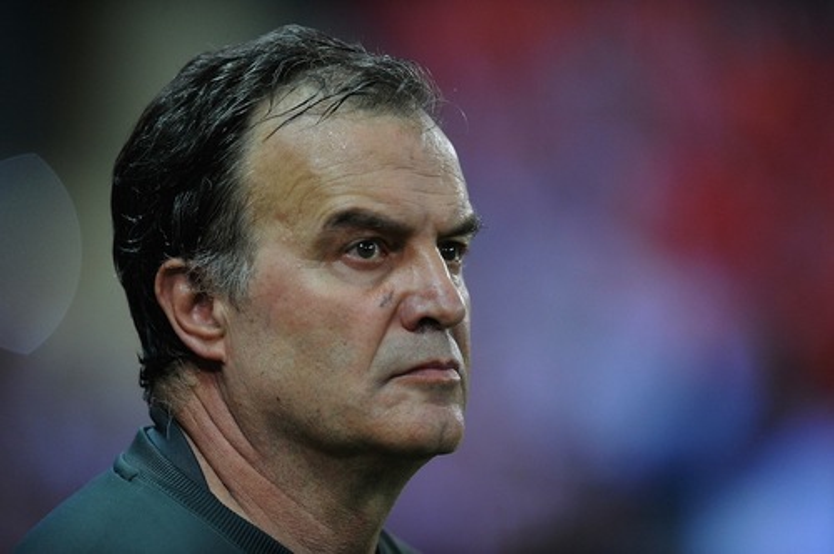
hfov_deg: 5.2
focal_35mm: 400
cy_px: 277
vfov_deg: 3.4
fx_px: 9255
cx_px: 417
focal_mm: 400
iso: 2500
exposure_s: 1/640
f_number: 2.8
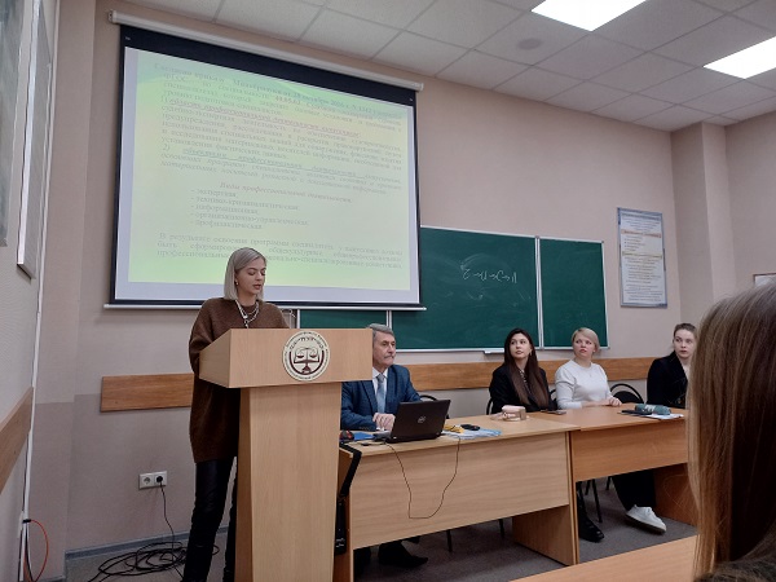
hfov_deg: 69.4
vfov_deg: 54.9
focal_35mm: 25
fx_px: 560
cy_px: 291
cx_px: 388
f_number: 1.8
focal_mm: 4.65
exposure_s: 1/49
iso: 160
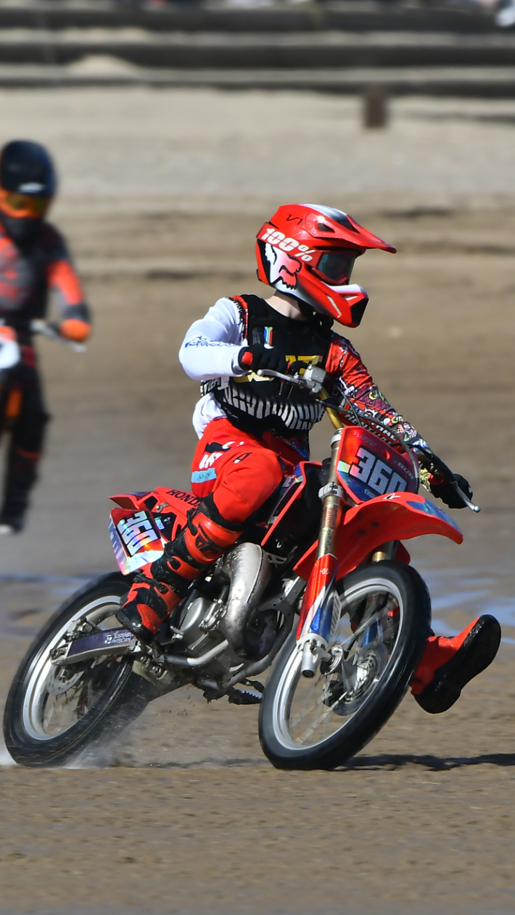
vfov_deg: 1.9
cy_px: 457
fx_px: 28126
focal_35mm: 1158
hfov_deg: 1.0
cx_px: 197
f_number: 8
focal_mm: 490
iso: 160
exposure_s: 1/320
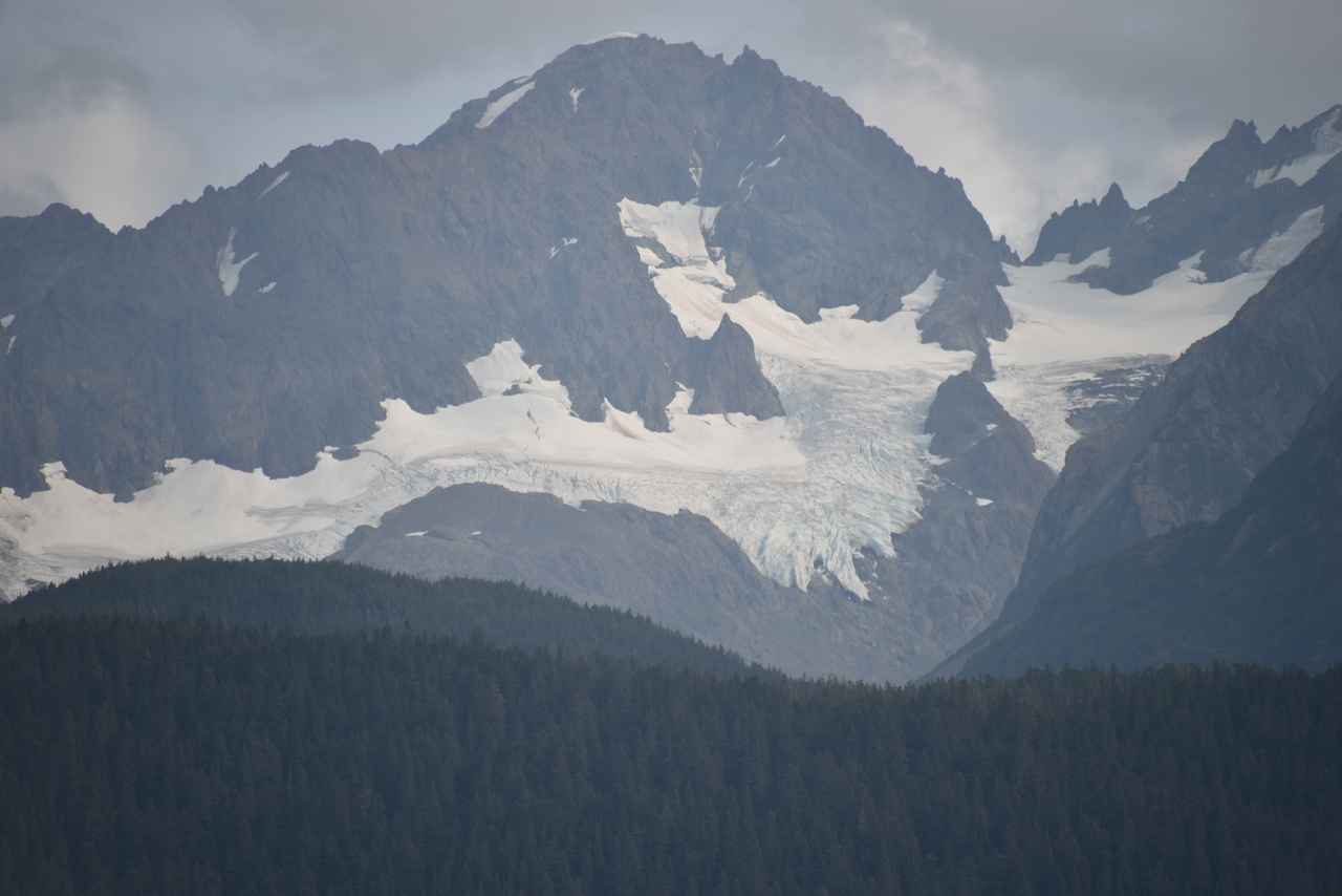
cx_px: 671
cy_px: 448
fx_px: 11185
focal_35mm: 300
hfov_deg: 6.9
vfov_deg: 4.6
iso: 100
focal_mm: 300
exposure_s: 1/640
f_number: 5.6
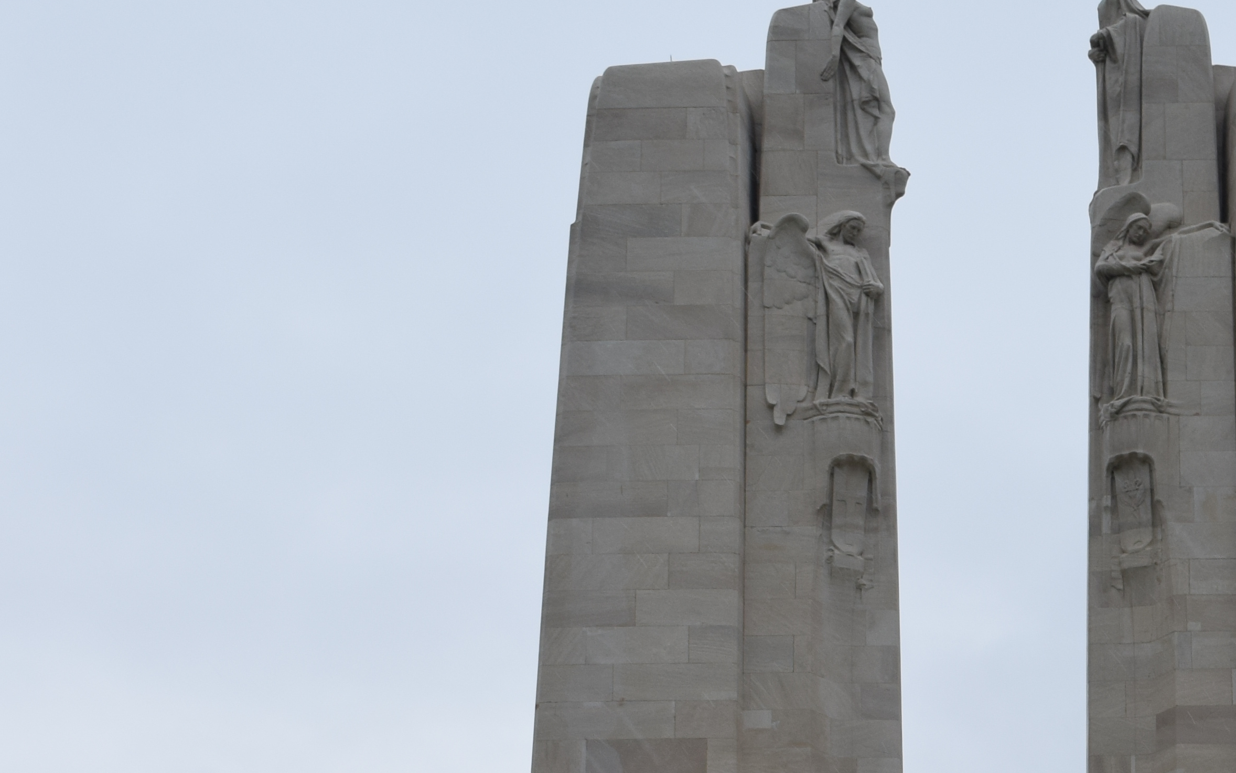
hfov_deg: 21.1
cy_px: 1340
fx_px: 3277
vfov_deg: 12.4
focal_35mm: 97
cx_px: 993
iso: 200
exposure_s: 1/320
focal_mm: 25
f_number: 9
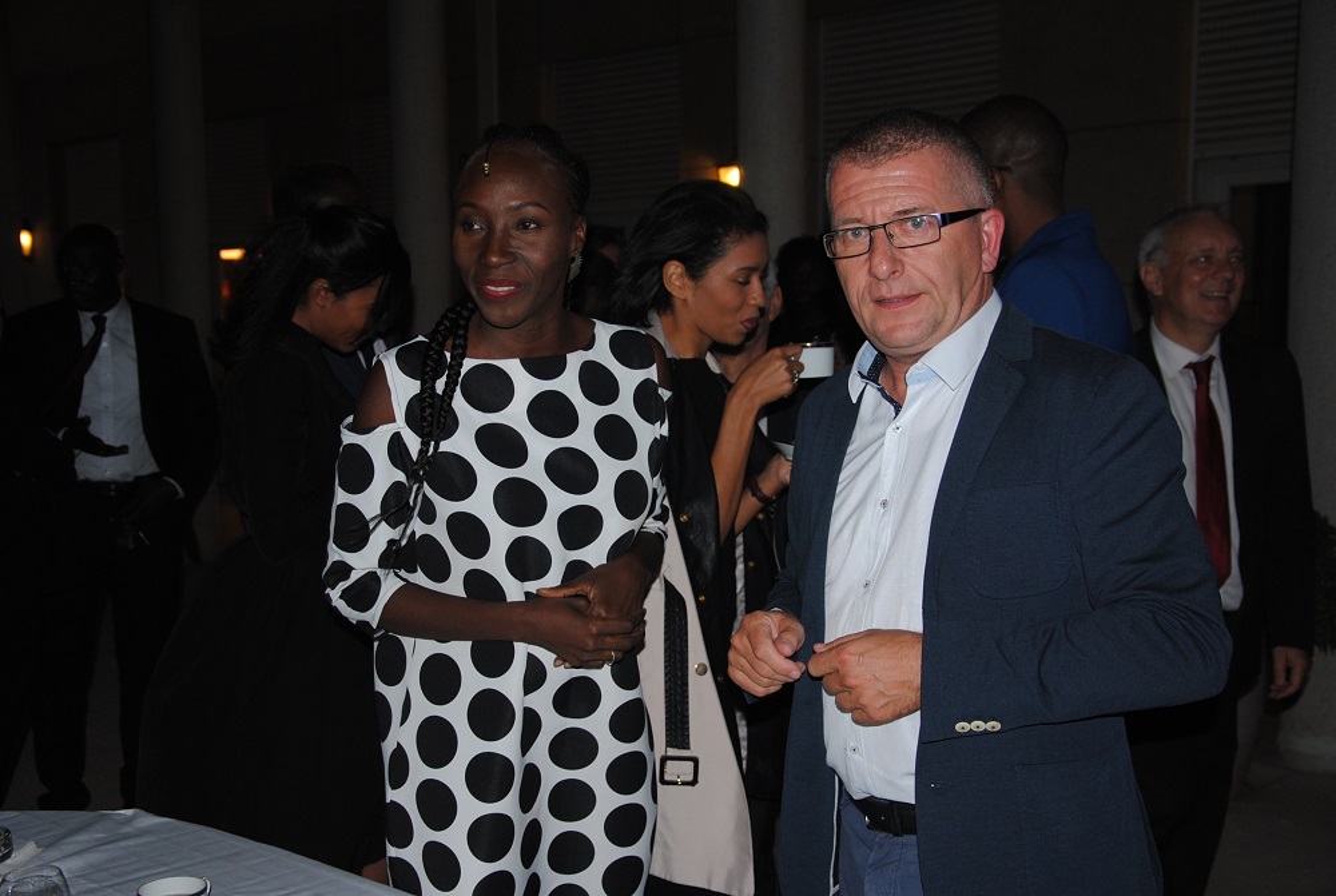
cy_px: 448
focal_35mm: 45
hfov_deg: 43.5
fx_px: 1673
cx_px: 668
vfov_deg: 30.0
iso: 200
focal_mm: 30
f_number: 4.2
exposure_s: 1/60
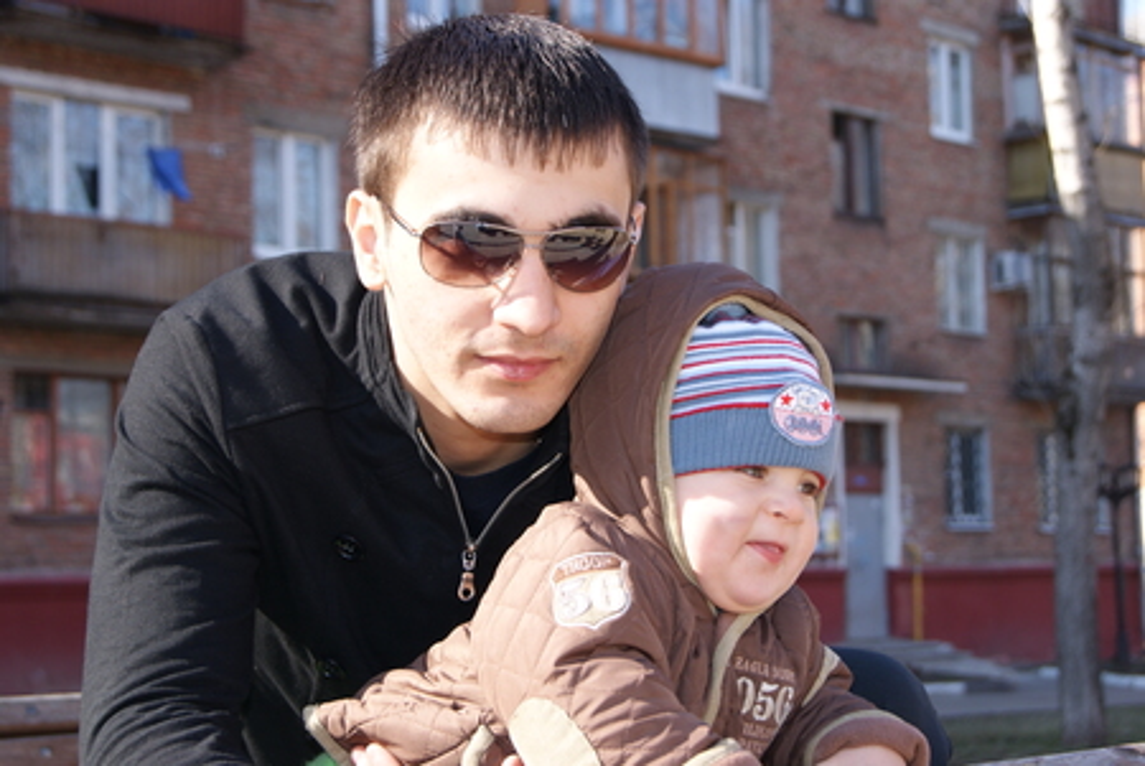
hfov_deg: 27.0
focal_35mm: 75
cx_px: 572
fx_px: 2388
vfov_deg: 18.2
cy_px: 383
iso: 100
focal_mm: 50
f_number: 5.6
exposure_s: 1/80
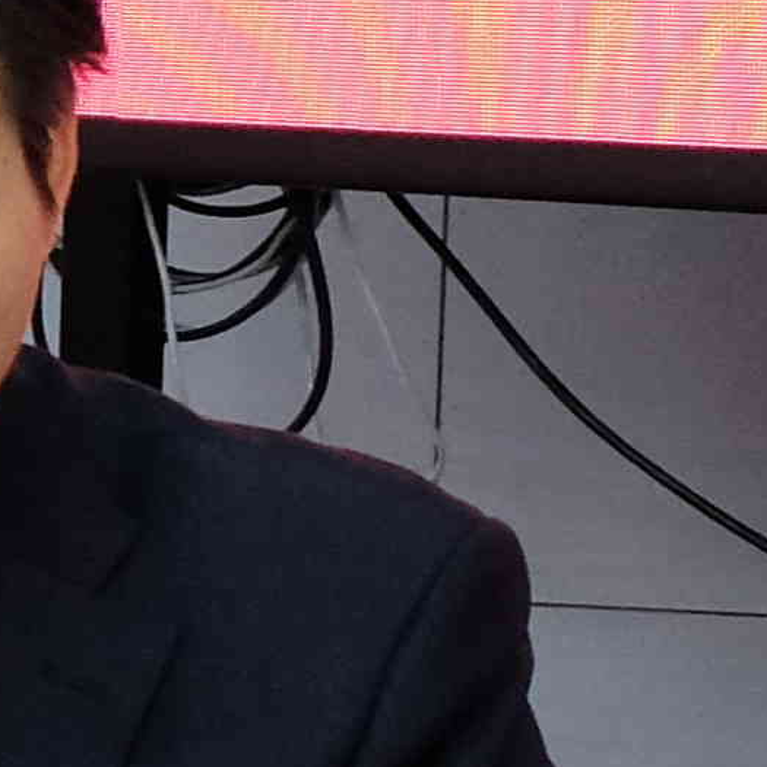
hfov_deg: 5.7
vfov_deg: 7.5
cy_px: 273
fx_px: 5841
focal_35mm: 233
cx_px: -2979
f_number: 4
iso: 1250
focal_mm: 16
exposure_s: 1/30
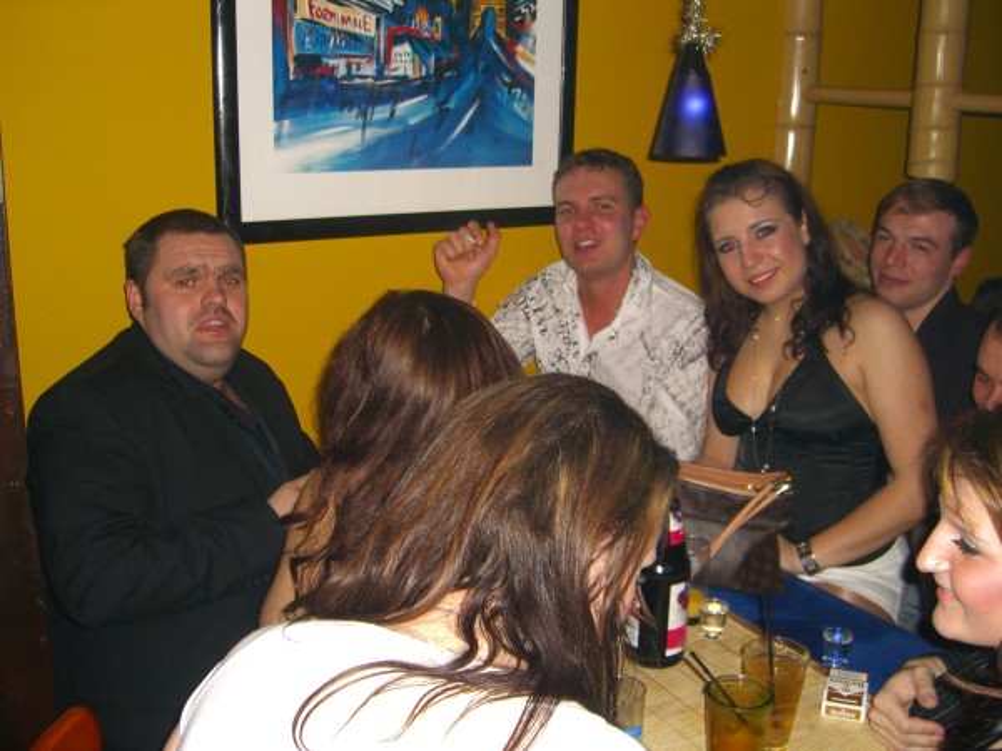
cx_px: 501
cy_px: 376
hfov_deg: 49.0
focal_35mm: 38
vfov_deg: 37.7
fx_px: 1100
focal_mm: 7.9
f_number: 2.8
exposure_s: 1/60
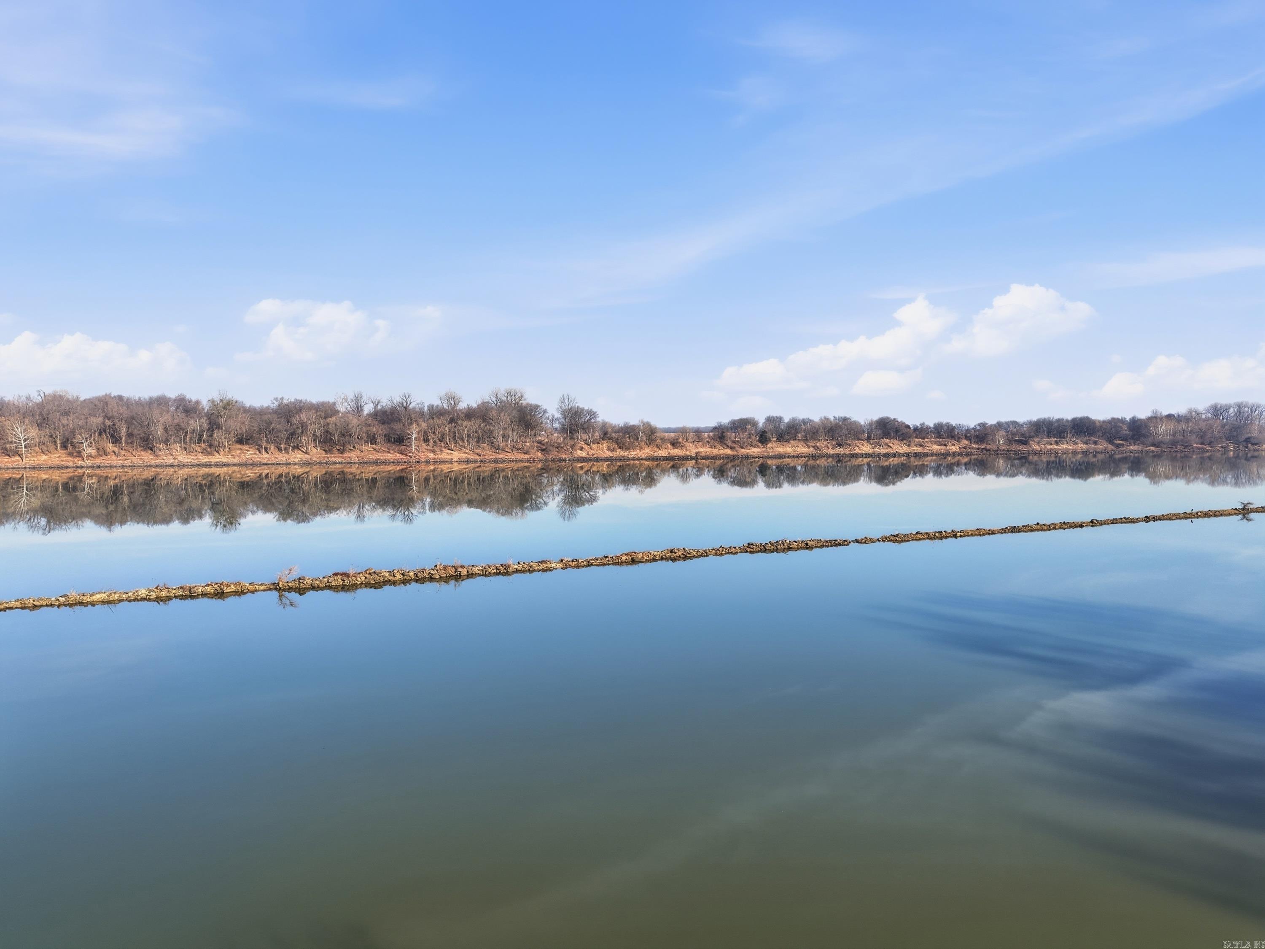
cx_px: 632
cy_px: 474
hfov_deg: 71.6
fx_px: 877
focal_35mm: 24
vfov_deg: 56.8
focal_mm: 8.7
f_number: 1.8
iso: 160
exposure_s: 1/3200
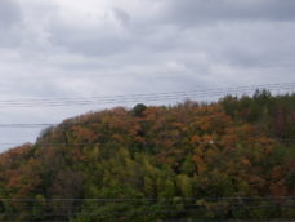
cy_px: 151
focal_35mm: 82
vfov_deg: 18.0
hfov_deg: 23.6
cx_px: 73
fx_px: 699
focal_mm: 7.9
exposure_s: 1/400
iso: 100
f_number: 3.4
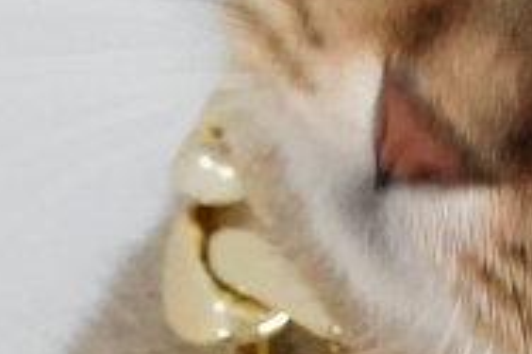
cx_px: 763
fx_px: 10704
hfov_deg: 2.8
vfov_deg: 1.9
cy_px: 643
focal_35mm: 725
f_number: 7.1
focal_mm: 85
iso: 20000
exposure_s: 1/250
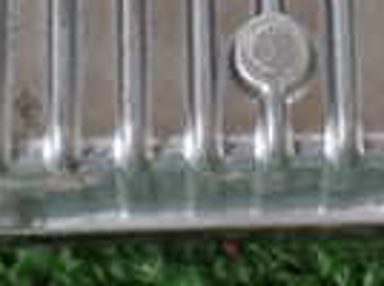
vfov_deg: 6.5
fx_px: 2480
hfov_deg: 8.8
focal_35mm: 224
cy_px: -214
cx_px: 284
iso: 400
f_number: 3.2
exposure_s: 1/50
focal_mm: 9.01
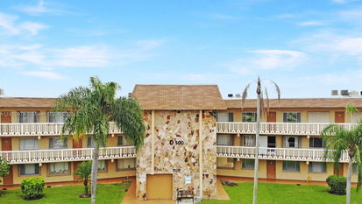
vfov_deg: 42.9
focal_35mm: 27
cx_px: 186
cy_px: 115
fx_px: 259
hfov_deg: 69.8
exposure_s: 1/197
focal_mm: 4.5
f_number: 2.8
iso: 100
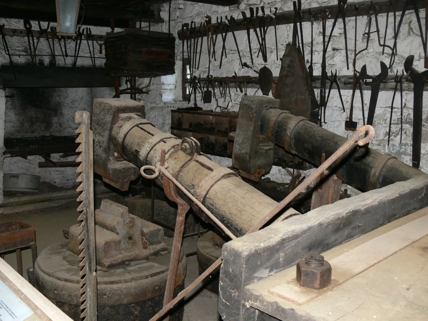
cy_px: 160
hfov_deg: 52.6
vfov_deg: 40.7
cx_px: 214
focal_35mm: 35
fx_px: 433
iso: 100
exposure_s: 1/30
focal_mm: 7.4
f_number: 2.8
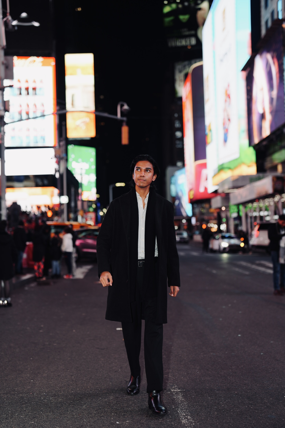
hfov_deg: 27.0
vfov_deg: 39.6
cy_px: 214
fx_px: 594
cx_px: 142
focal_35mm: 50
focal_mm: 50
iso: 100
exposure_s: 1/250
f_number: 1.8
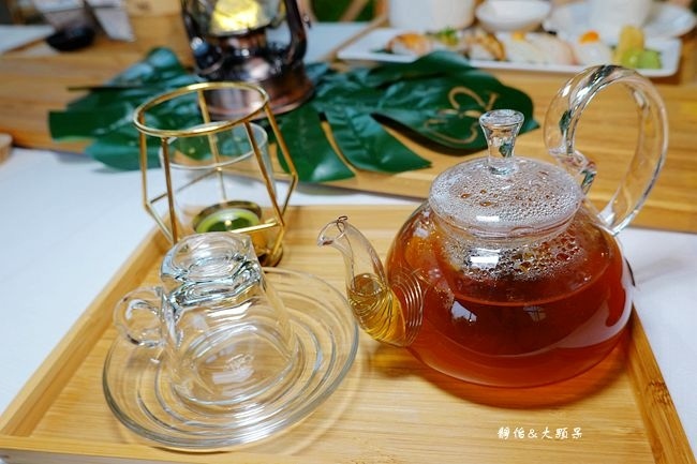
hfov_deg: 61.9
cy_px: 232
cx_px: 348
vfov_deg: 43.6
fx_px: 581
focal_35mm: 30
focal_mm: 11.06
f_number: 3.2
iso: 160
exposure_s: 1/30
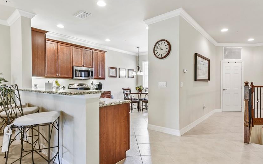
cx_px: 134
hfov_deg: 85.0
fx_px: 143
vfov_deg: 59.7
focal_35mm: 20
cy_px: 83
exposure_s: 1/20
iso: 400
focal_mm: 16
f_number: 11
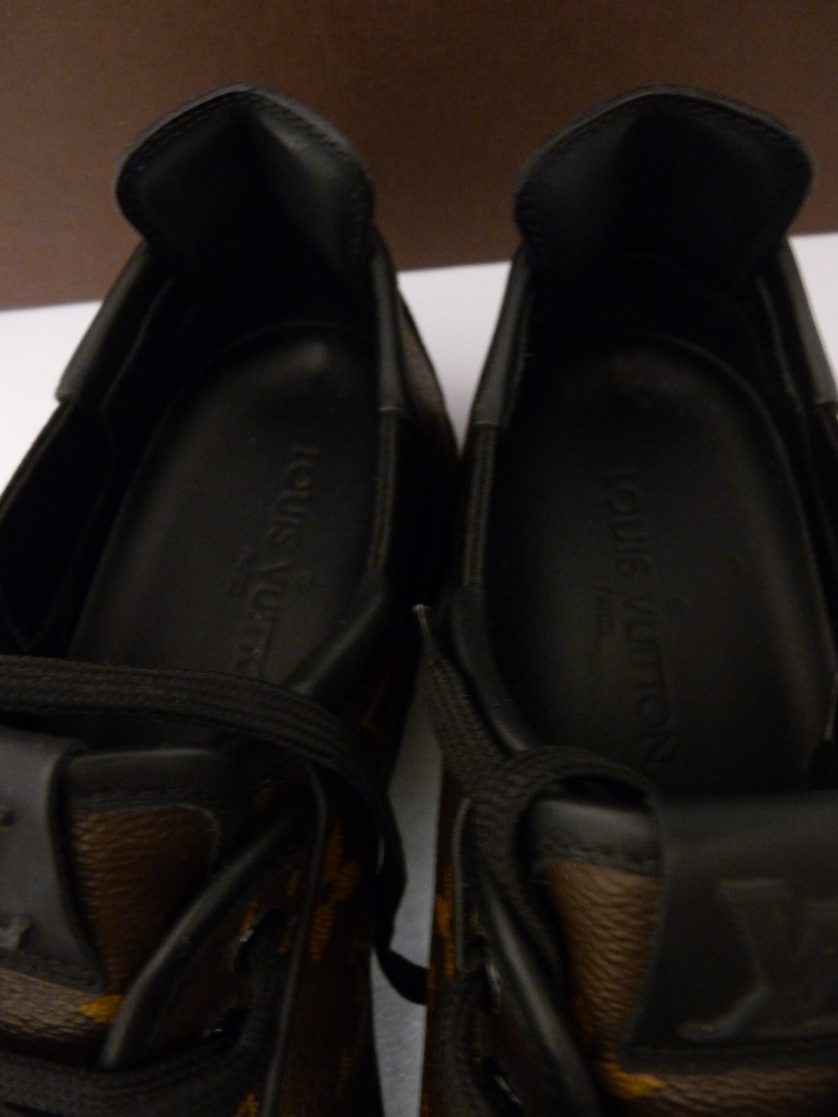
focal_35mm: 27
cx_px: 419
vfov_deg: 65.3
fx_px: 872
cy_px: 558
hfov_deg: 51.4
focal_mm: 4.8
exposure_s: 1/8
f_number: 2.8
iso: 400
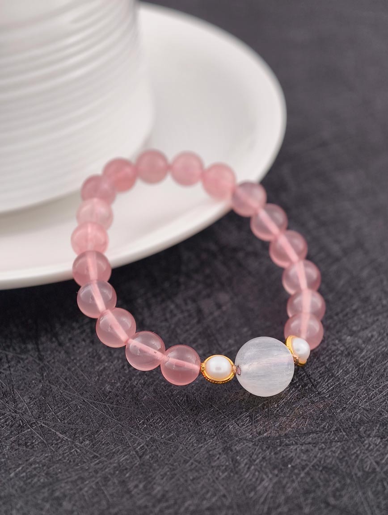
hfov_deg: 17.4
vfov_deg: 23.0
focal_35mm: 85
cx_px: 194
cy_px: 258
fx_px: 1267
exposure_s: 1/160
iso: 125
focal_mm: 22.48
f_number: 2.67
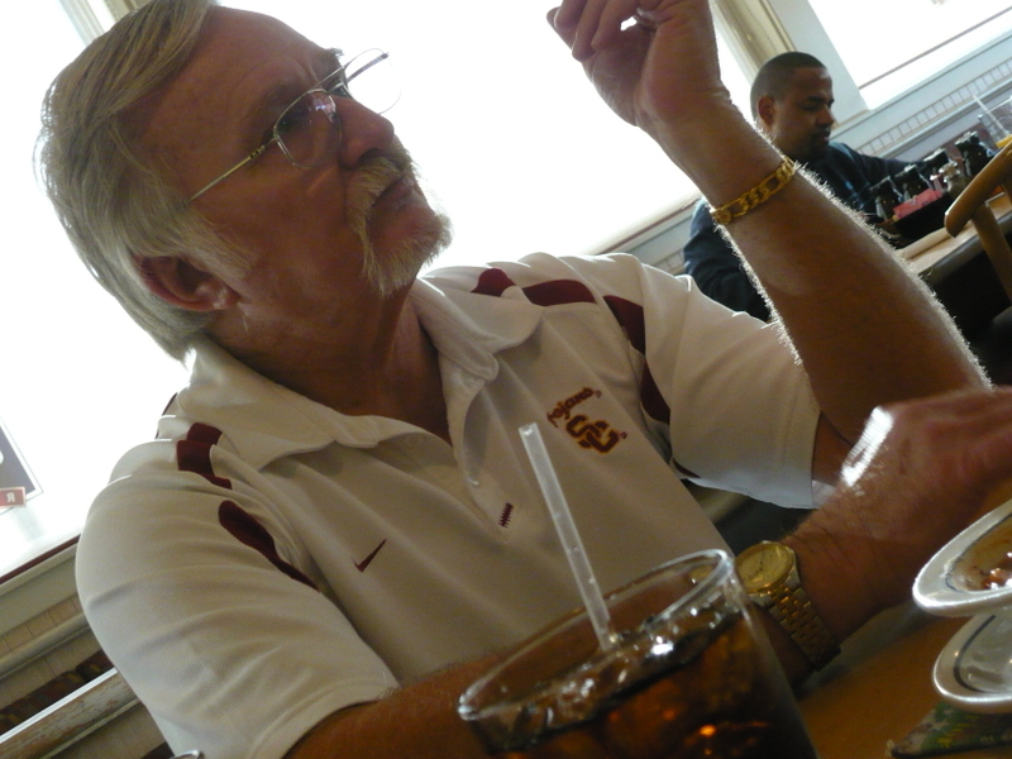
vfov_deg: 25.2
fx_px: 1696
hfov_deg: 33.2
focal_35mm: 58
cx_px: 506
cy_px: 380
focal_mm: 9.6
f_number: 3.5
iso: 400
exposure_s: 1/100
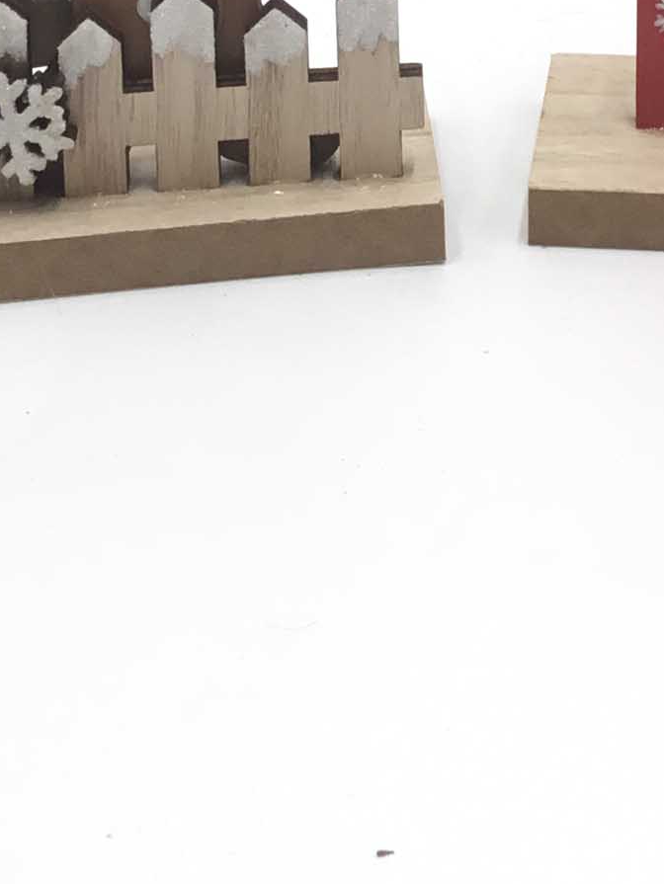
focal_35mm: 113
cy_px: -707
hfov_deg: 13.0
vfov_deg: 15.1
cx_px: 584
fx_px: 2888
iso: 25
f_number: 2.4
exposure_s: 1/120
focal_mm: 3.3
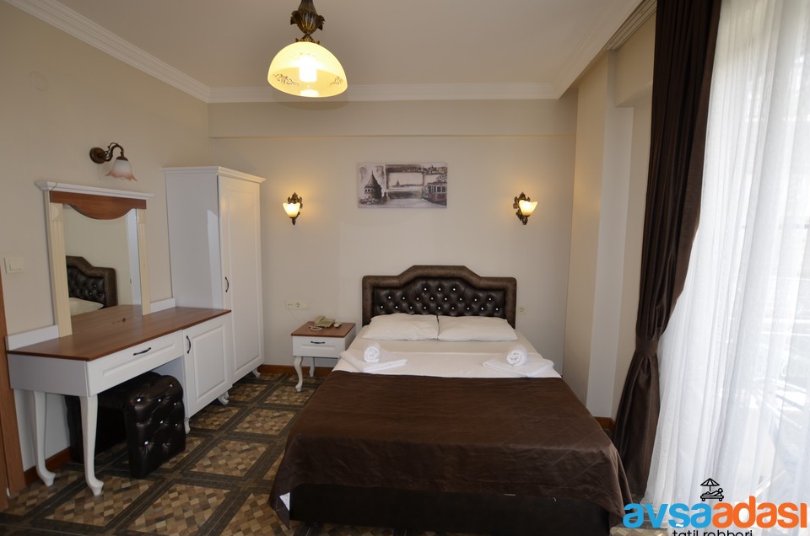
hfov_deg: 96.8
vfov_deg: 73.5
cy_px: 271
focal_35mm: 16
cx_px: 386
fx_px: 359
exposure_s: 1/125
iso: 200
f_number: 3.5
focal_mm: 10
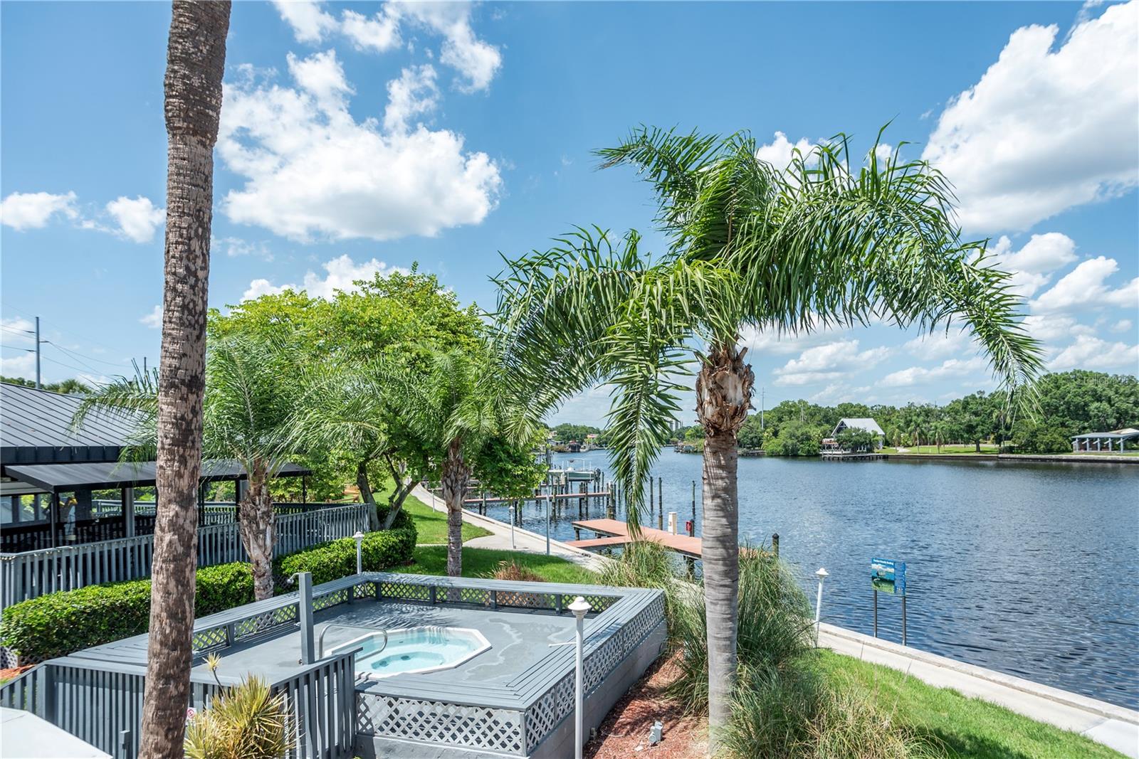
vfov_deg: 61.9
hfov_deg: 84.0
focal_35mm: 20
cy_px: 380
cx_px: 570
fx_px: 633
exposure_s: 1/320
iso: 320
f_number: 11
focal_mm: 20
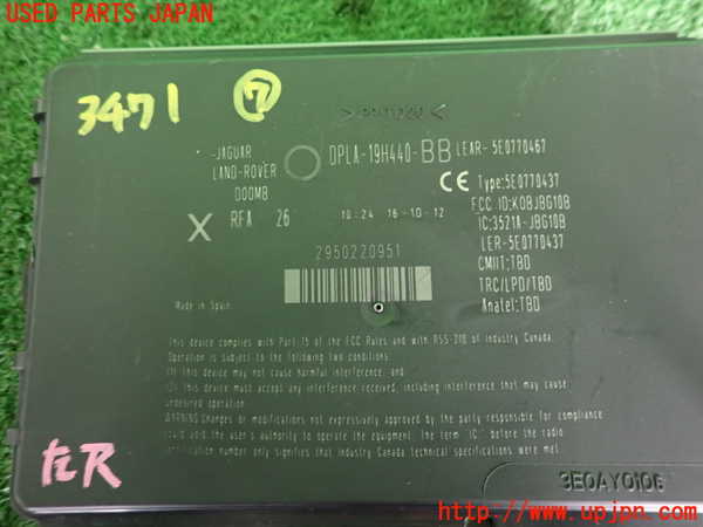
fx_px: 508
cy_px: 264
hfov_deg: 69.4
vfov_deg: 54.9
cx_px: 352
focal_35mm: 25
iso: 500
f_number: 2
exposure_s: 1/30
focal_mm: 4.5
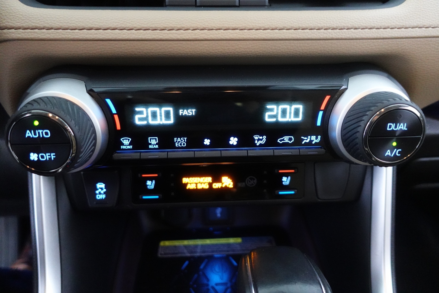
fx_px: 293
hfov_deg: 73.7
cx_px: 220
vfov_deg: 53.1
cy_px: 146
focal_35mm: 24
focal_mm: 9.4
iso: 3200
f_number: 1.8
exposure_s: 1/60
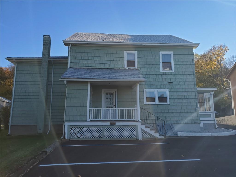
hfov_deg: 67.3
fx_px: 177
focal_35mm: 26
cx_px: 118
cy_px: 88
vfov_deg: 53.1
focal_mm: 4.3
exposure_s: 1/726
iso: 50
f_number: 2.4
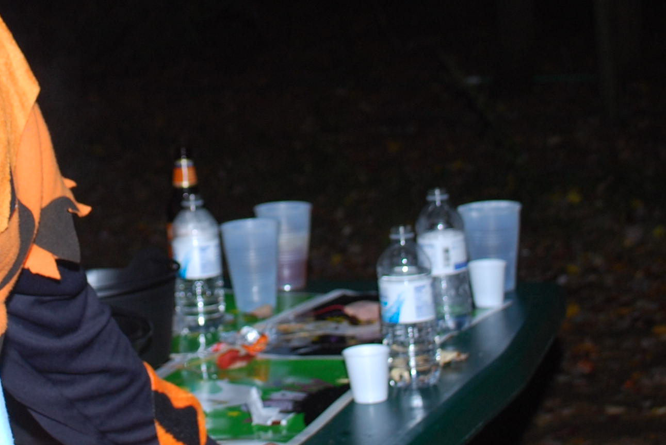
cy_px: 21
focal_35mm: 108
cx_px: 165
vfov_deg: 12.6
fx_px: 2000
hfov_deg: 18.8
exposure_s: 1/60
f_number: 4.2
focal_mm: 24
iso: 200
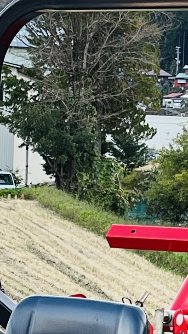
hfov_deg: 7.6
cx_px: -62
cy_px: 539
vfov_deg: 12.8
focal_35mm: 157
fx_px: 1391
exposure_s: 1/121
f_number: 1.6
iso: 80
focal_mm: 5.1
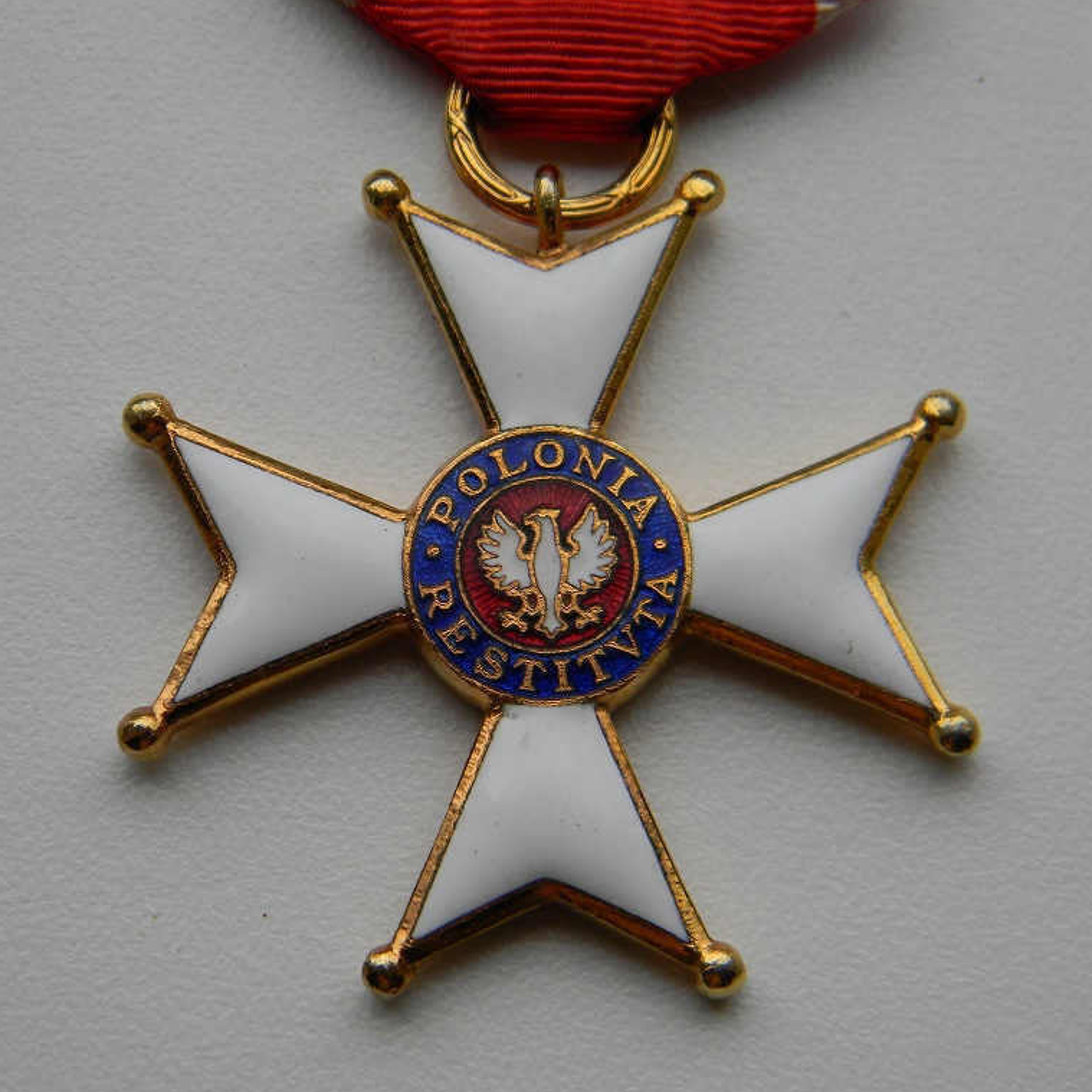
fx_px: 3533
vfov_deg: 17.6
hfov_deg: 17.6
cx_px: 548
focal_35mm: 99
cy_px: 548
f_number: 4.5
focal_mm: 15.1
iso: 80
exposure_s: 1/280
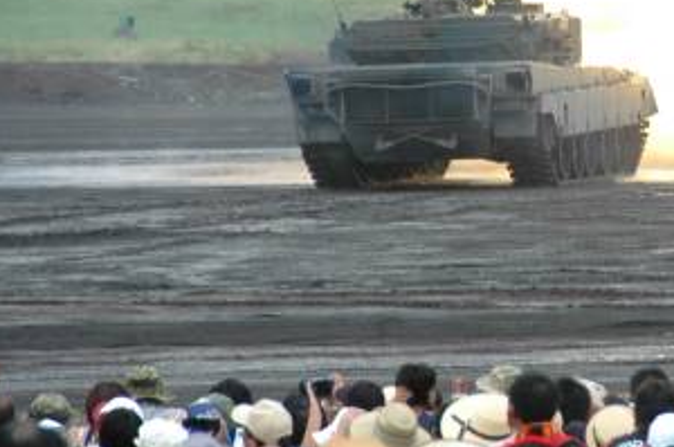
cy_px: 128
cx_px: 544
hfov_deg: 3.4
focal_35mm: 602
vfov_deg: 2.3
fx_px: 11253
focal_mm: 200
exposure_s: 1/250
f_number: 5.6
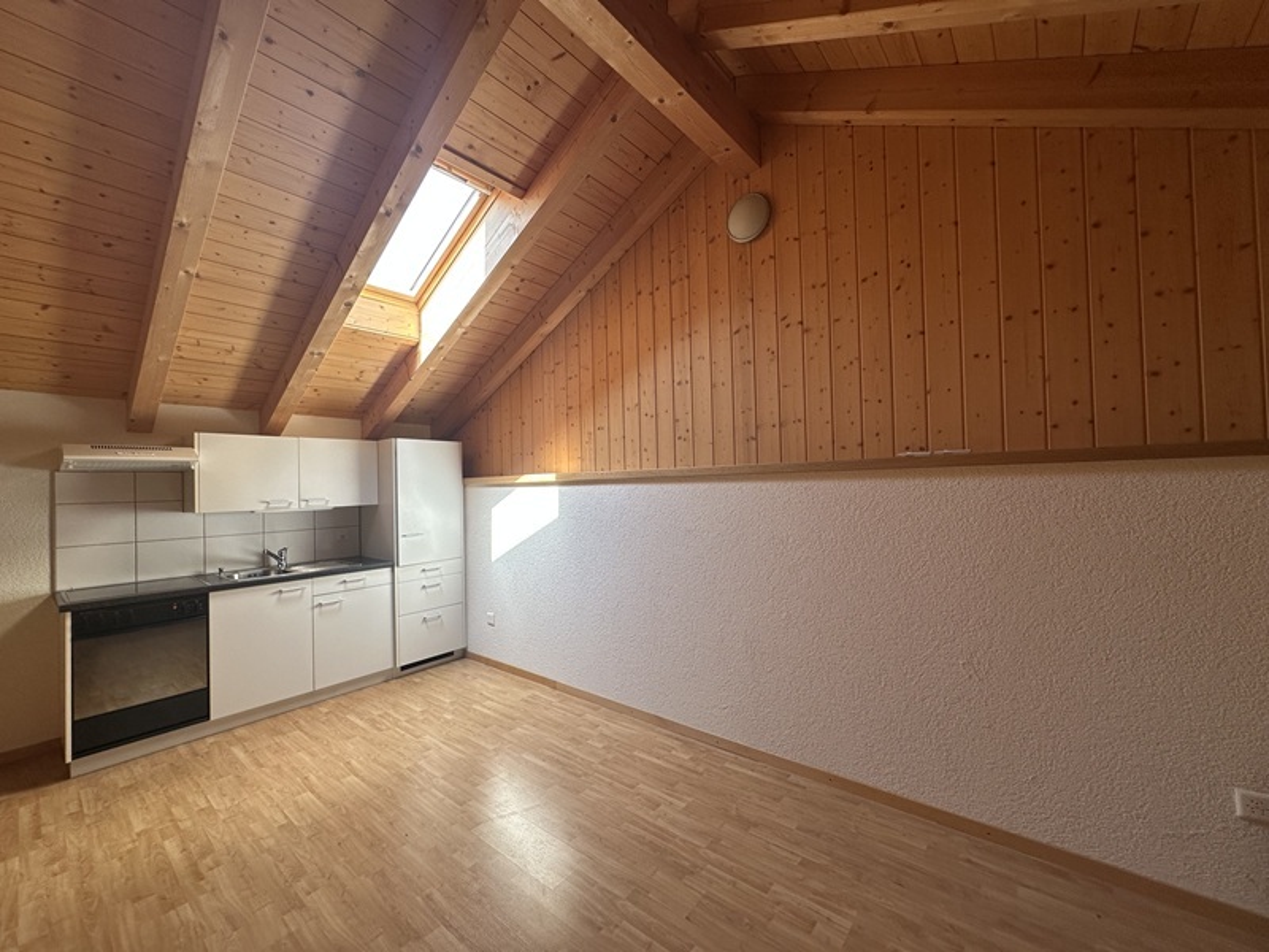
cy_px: 476
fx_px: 513
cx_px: 634
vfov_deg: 85.7
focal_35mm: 14
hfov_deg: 102.1
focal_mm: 2.22
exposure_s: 1/99
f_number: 2.2
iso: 80
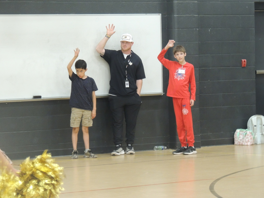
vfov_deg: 8.0
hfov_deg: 10.7
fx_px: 1411
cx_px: 132
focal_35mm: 185
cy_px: 99
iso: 800
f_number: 4.6
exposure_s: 1/20
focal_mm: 33
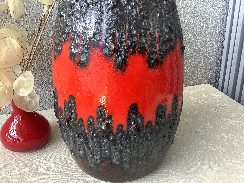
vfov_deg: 45.4
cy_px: 92
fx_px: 219
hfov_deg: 58.4
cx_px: 122
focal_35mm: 31
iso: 64
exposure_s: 1/60
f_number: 2.4
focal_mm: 3.3
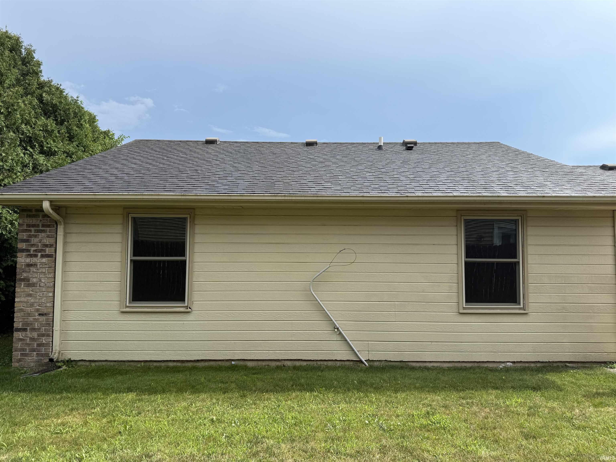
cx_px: 308
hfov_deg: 71.6
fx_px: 427
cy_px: 231
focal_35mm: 24
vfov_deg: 56.8
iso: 80
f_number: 1.78
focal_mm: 6.76
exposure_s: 1/3145
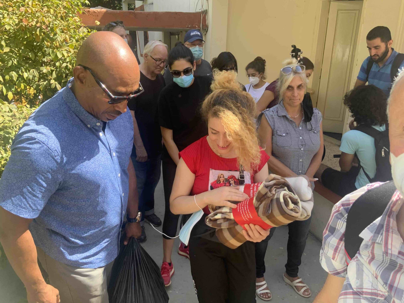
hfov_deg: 61.7
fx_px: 338
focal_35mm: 29
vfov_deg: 48.2
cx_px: 202
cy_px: 152
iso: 16
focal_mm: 3
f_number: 1.8
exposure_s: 1/210
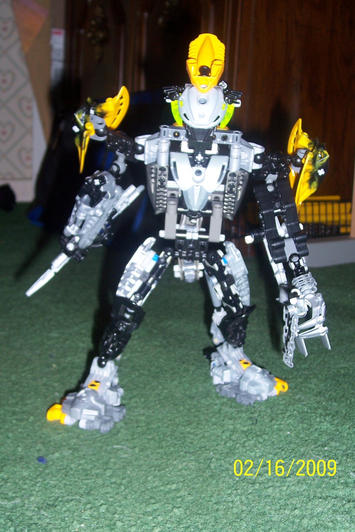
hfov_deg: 31.9
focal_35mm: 42
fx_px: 621
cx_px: 178
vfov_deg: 46.4
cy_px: 266
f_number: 3
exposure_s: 1/60
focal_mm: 7
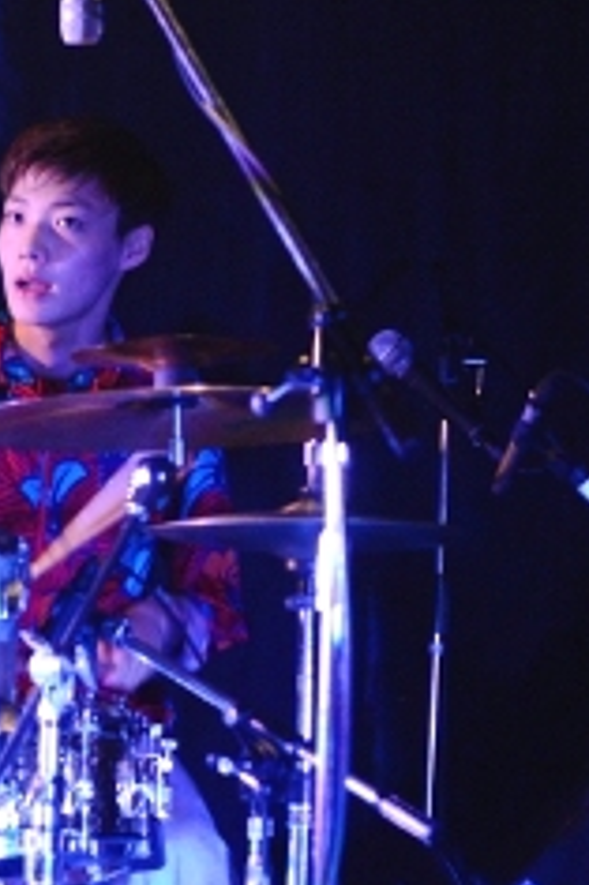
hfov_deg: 10.7
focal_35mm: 127
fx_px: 3121
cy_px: 649
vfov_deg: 16.1
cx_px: 83
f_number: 4
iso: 6400
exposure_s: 1/80
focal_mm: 50
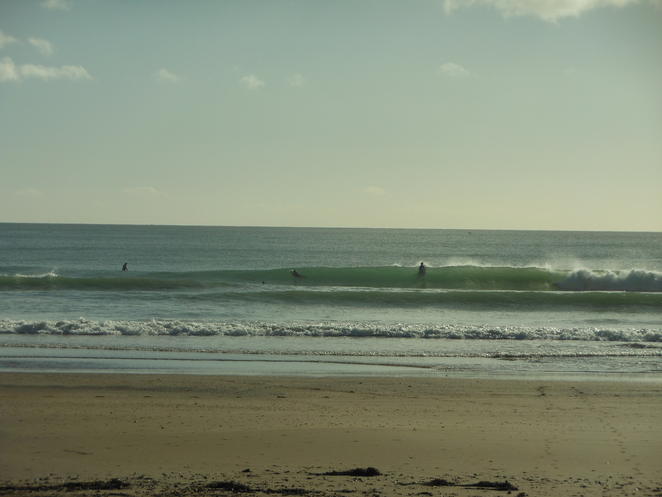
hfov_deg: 15.5
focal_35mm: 127
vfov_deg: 11.7
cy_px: 248
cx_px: 331
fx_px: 2429
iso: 80
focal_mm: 22.6
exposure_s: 1/250
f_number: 15.8
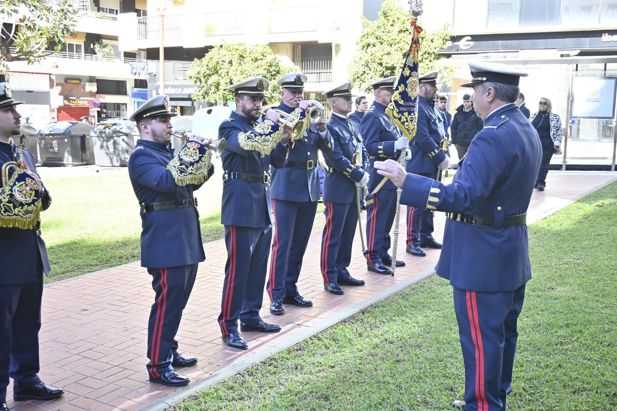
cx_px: 308
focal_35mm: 39
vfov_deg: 34.2
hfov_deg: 49.6
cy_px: 206
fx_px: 668
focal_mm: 26
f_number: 4.5
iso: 640
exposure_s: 1/400
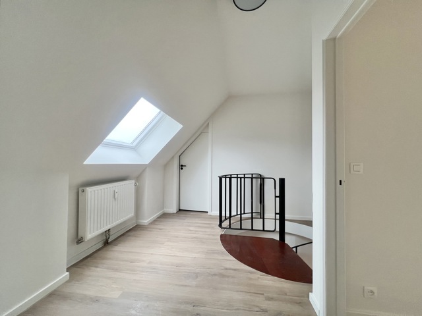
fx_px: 158
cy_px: 158
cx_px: 211
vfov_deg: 89.9
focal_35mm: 13
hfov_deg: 106.2
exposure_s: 1/100
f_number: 1.8
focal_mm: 1.57
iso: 80
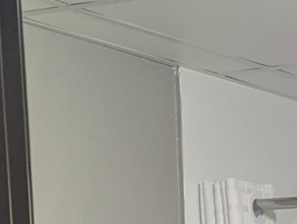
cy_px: 613
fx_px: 1358
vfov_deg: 8.3
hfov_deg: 11.8
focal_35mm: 158
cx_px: 475
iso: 53
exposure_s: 1/30
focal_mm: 6.81
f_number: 1.85
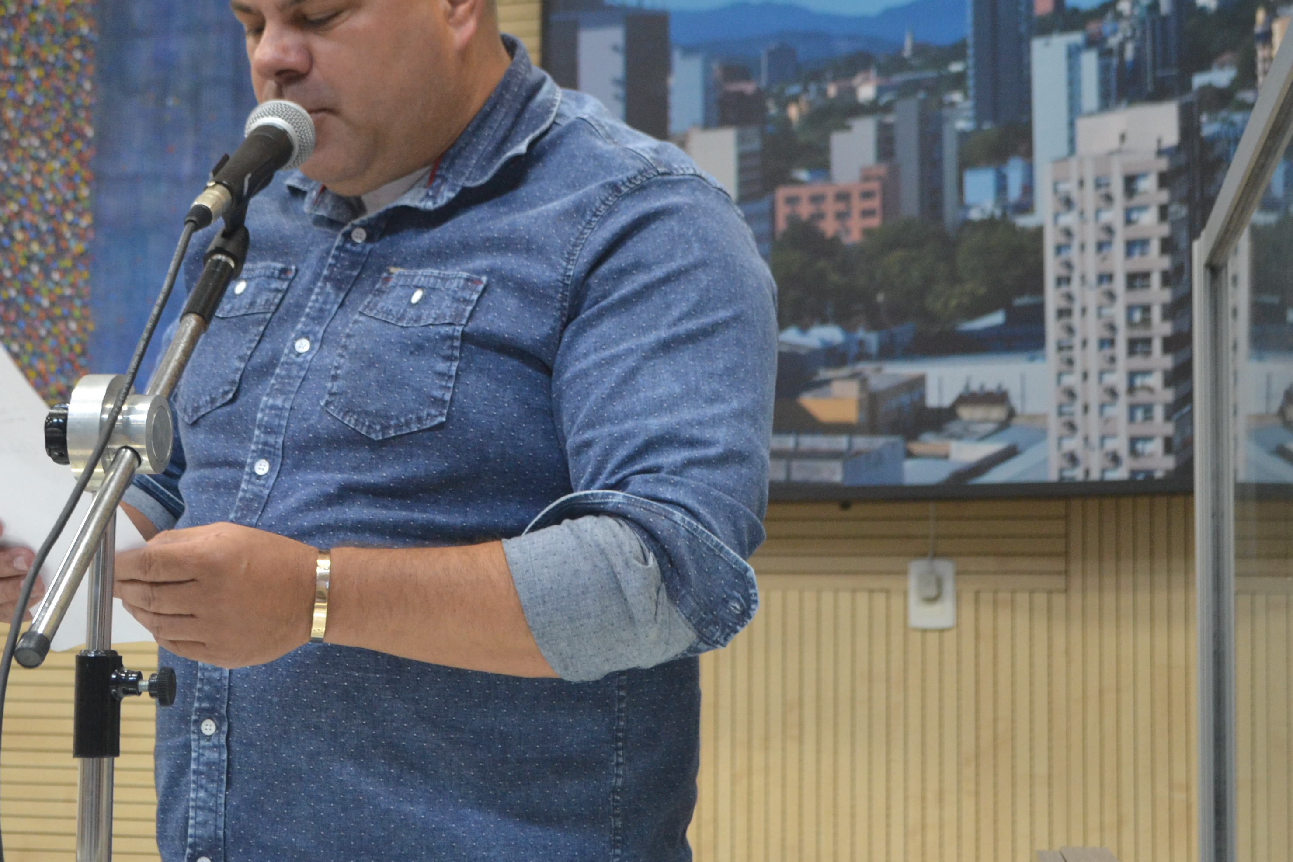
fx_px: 2937
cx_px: 457
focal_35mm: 82
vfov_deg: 16.7
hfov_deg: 24.7
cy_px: 350
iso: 1000
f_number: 5
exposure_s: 1/15
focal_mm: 35
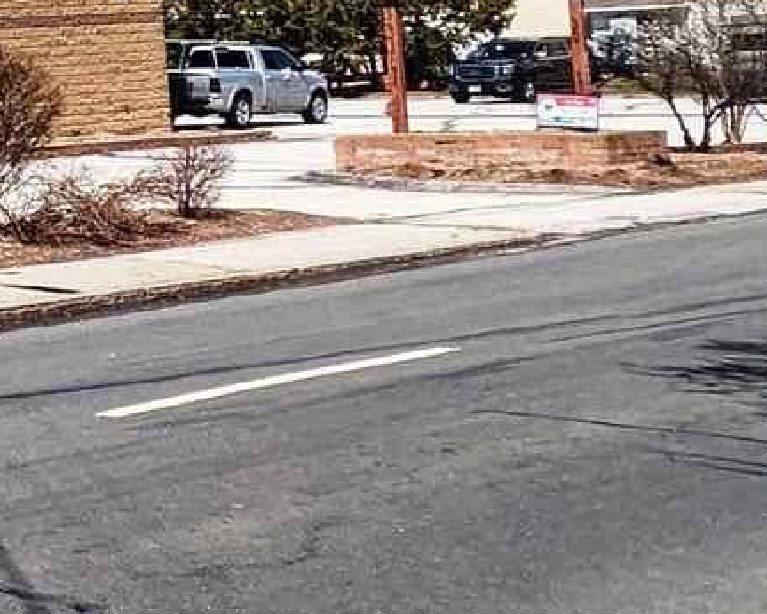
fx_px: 2203
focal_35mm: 97
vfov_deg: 15.4
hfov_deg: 15.6
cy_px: -73
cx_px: -776
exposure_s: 1/1852
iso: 46
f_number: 2.2
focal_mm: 1.83
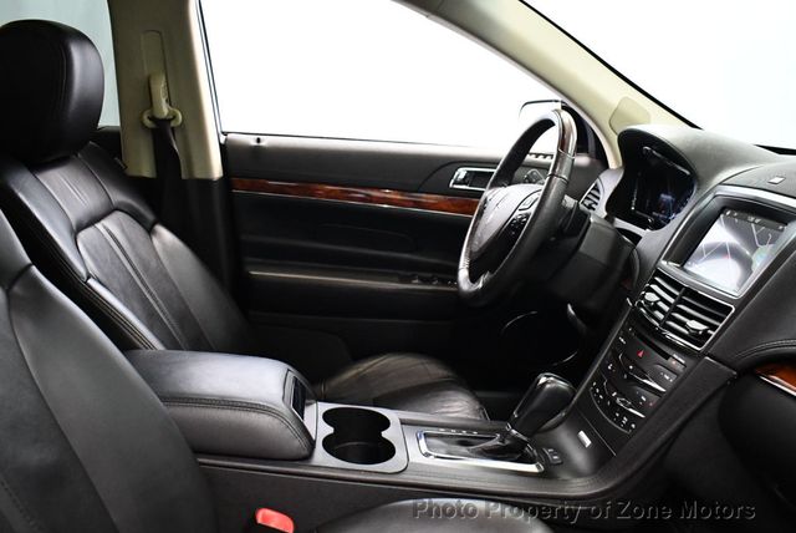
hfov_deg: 53.1
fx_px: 797
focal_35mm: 36
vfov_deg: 36.9
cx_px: 398
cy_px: 266
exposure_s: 1/100
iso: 3200
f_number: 3.5
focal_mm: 18
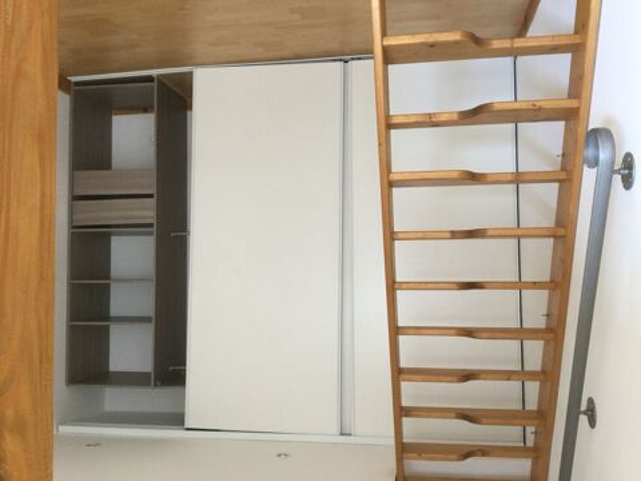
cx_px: 320
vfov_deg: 45.4
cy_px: 240
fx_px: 574
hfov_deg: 58.4
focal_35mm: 31
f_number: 2.4
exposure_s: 1/33
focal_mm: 3.3
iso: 100
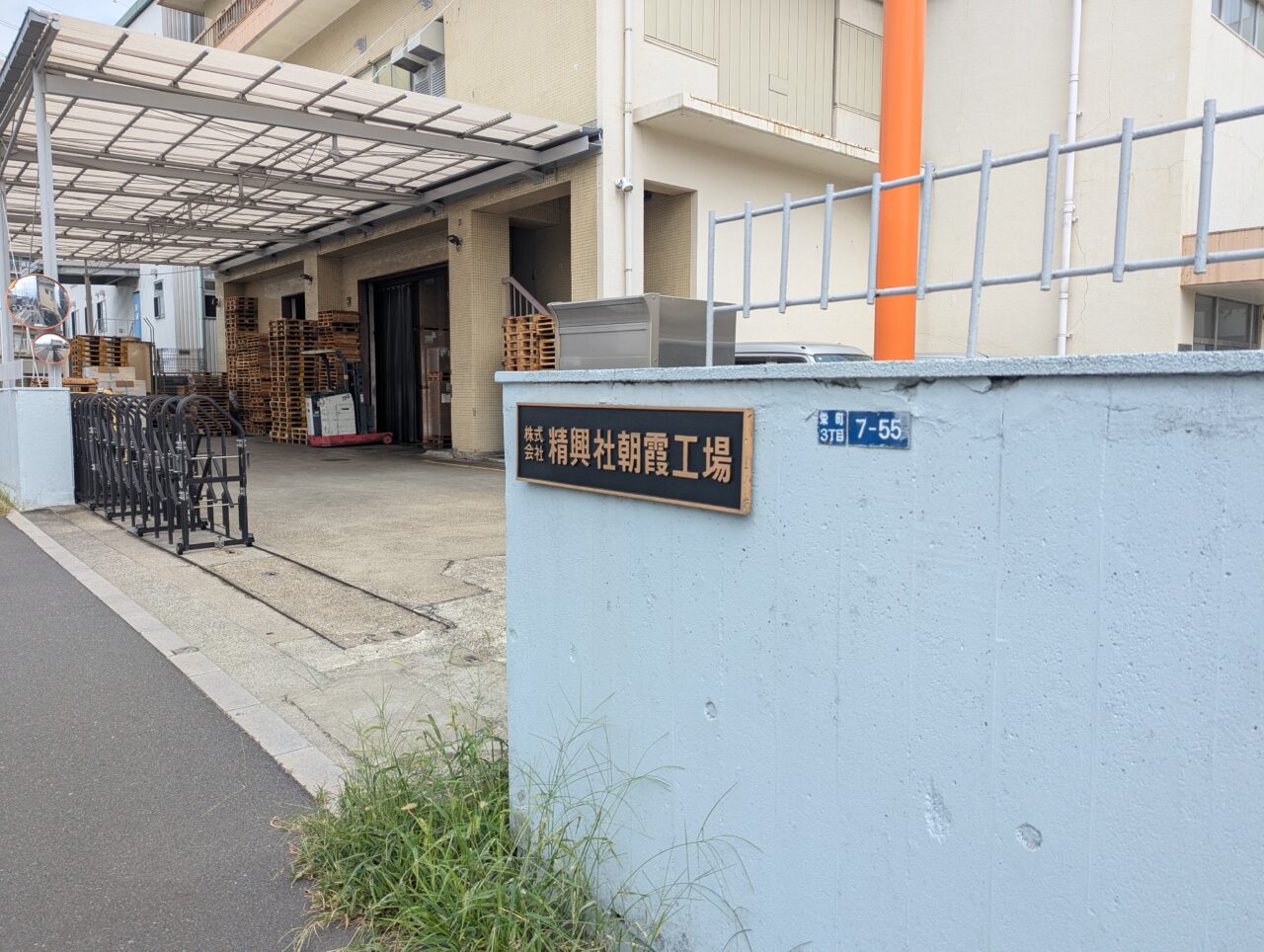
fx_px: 878
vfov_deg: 56.9
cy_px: 476
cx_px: 632
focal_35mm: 24
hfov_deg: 71.5
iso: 45
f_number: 1.85
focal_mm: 6.81
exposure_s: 1/1316
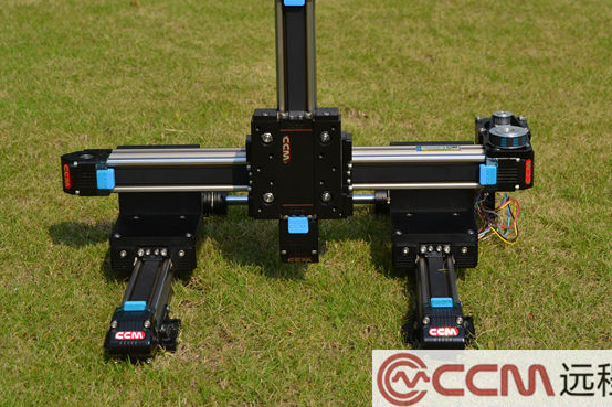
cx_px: 327
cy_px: 154
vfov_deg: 15.0
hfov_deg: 22.4
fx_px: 1546
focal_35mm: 91
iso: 100
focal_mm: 48
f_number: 9
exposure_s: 1/320
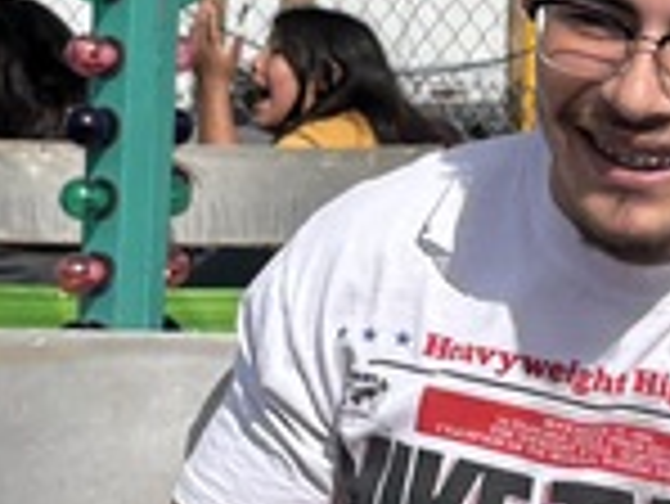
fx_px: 3467
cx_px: 706
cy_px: 382
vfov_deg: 8.3
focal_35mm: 179
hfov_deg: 10.9
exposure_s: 1/6993
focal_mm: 5.96
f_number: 1.6
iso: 50
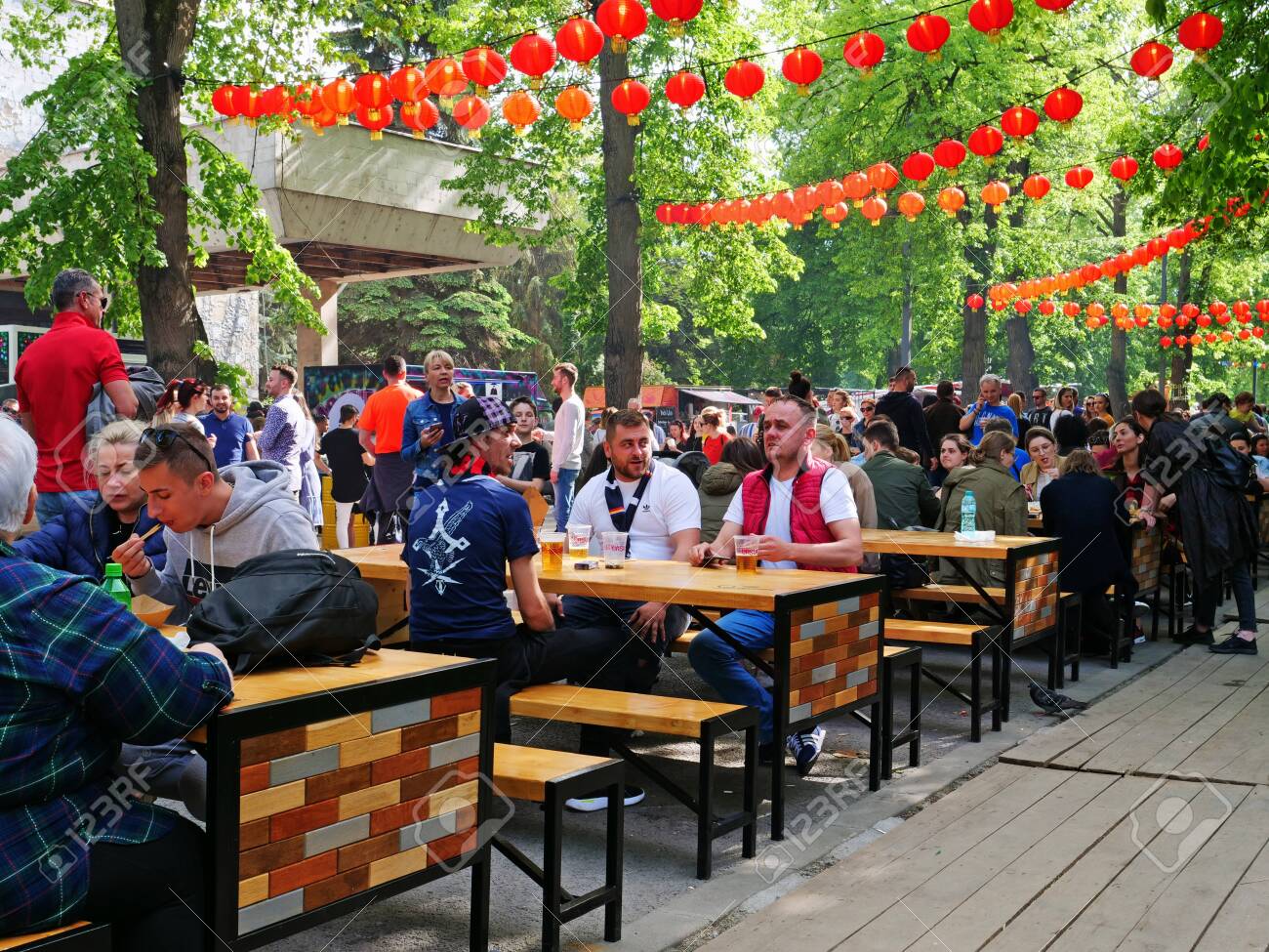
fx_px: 1613
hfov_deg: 42.9
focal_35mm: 44
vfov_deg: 32.9
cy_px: 476
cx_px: 634
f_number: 7.1
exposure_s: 1/60
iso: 200
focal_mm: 22
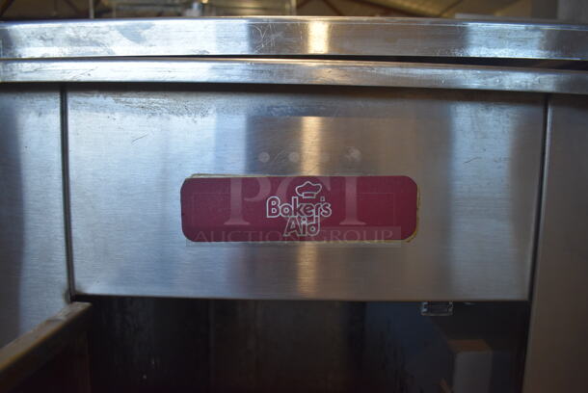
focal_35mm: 27
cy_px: 196
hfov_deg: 67.3
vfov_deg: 48.0
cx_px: 294
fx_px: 441
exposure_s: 1/250
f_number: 3.5
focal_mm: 18
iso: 800
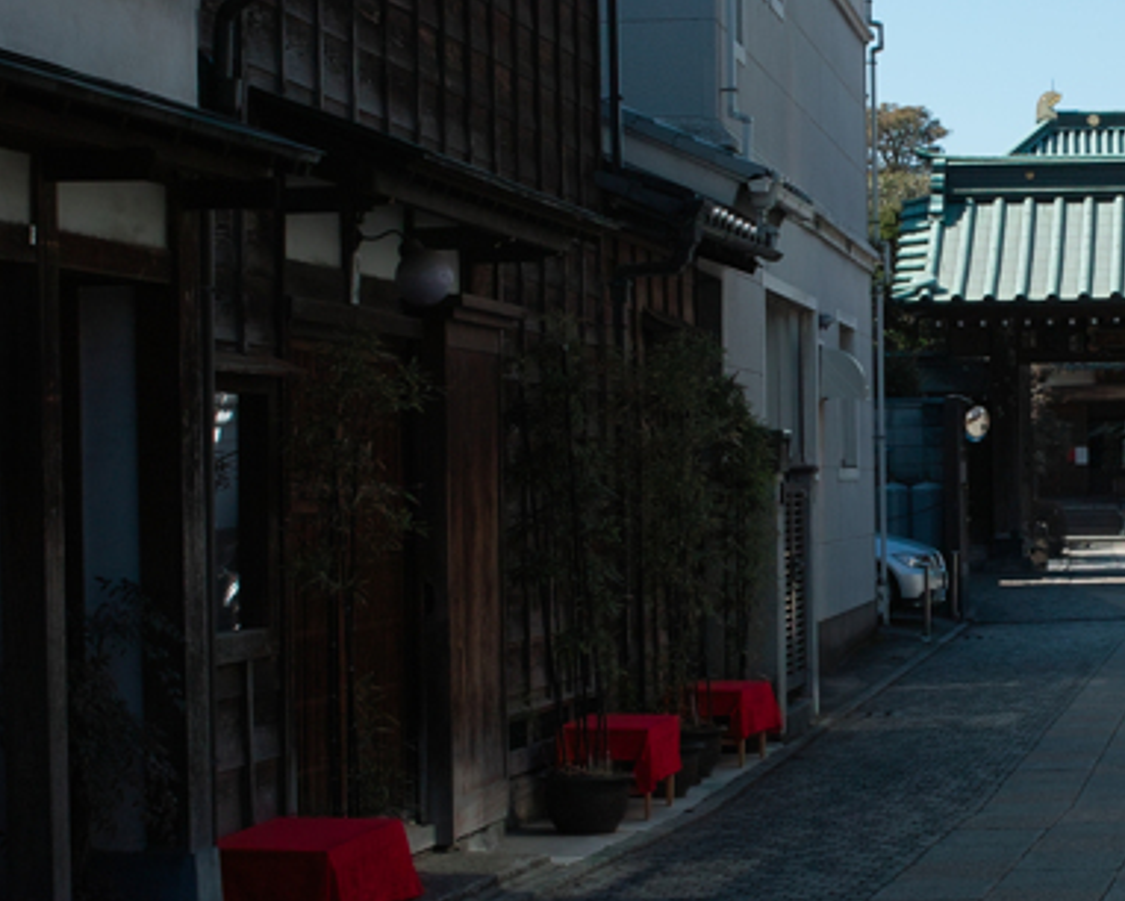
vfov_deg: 15.0
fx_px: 3431
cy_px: 468
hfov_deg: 18.5
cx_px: 889
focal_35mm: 103
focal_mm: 24.2
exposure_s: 1/160
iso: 100
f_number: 7.1
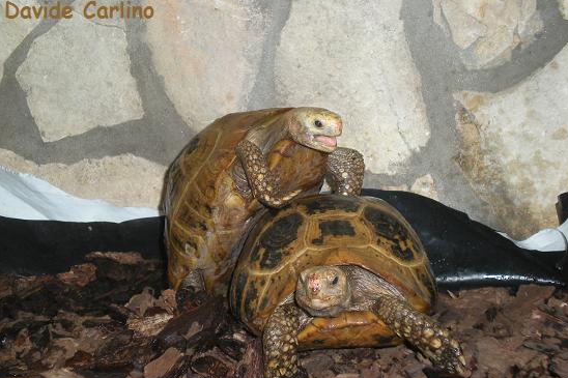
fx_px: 1230
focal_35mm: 78
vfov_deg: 17.5
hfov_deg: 26.0
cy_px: 208
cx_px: 287
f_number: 4.6
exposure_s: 1/125
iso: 170
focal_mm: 12.3
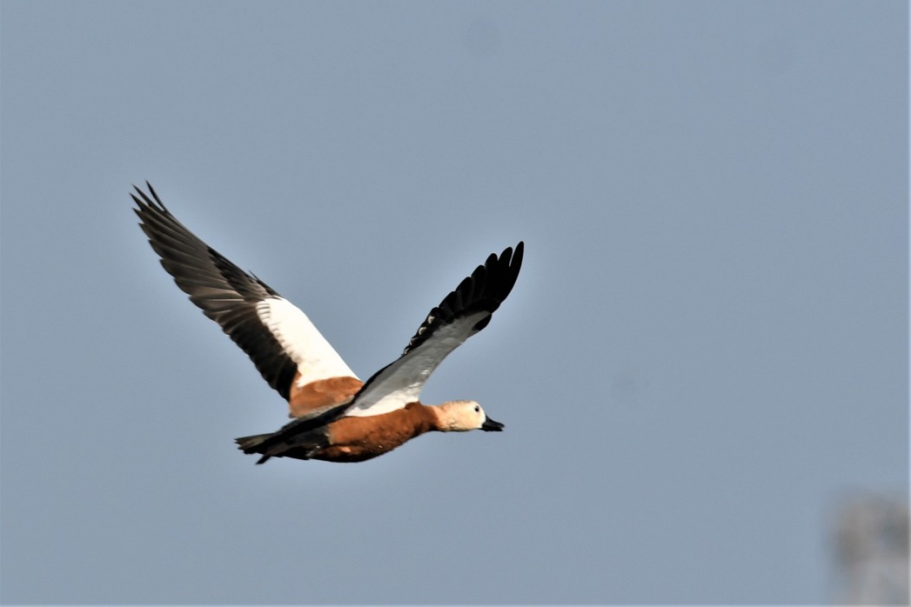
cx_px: 455
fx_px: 15992
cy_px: 304
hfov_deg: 3.3
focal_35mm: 632
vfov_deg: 2.2
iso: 200
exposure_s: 1/1250
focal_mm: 420
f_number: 7.1
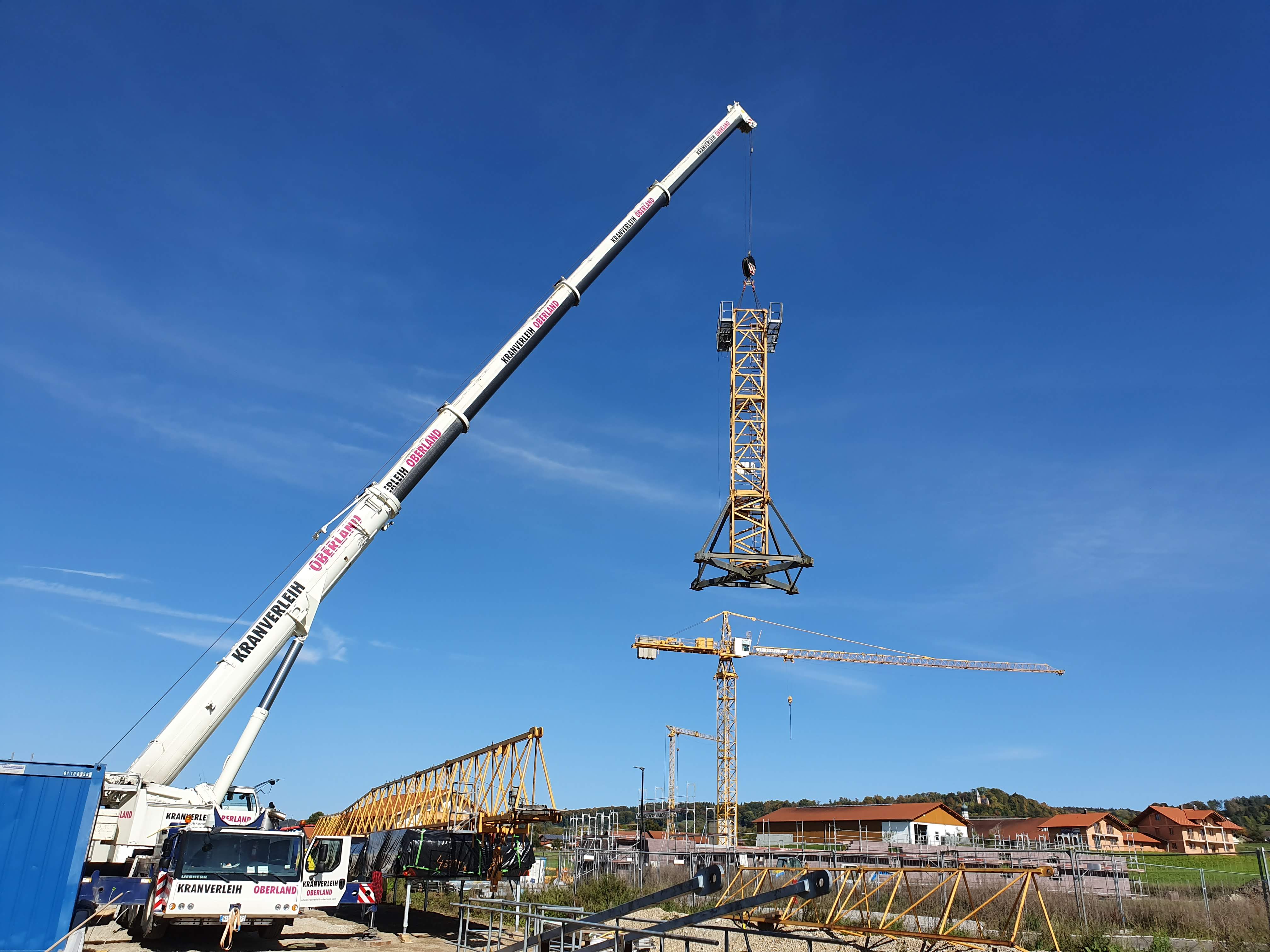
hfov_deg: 67.3
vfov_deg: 53.1
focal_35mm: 26
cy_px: 476
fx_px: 954
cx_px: 635
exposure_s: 1/2248
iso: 50
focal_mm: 4.32
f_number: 2.4
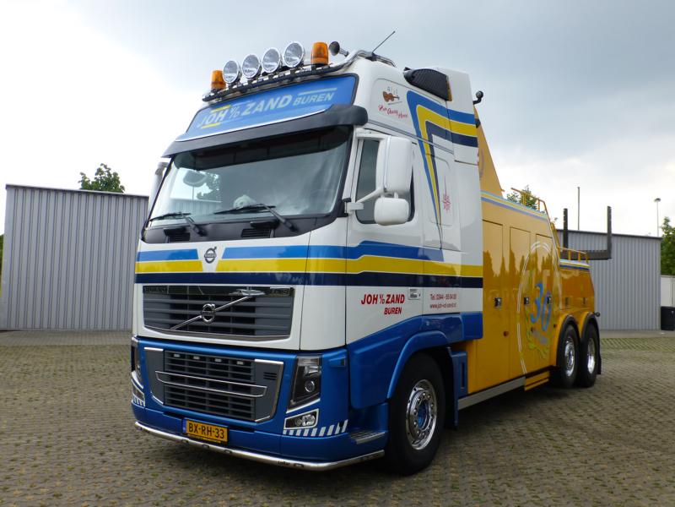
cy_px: 254
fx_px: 585
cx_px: 338
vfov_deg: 46.8
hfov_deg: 60.0
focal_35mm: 30
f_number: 4
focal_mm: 5.4
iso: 100
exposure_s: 1/250
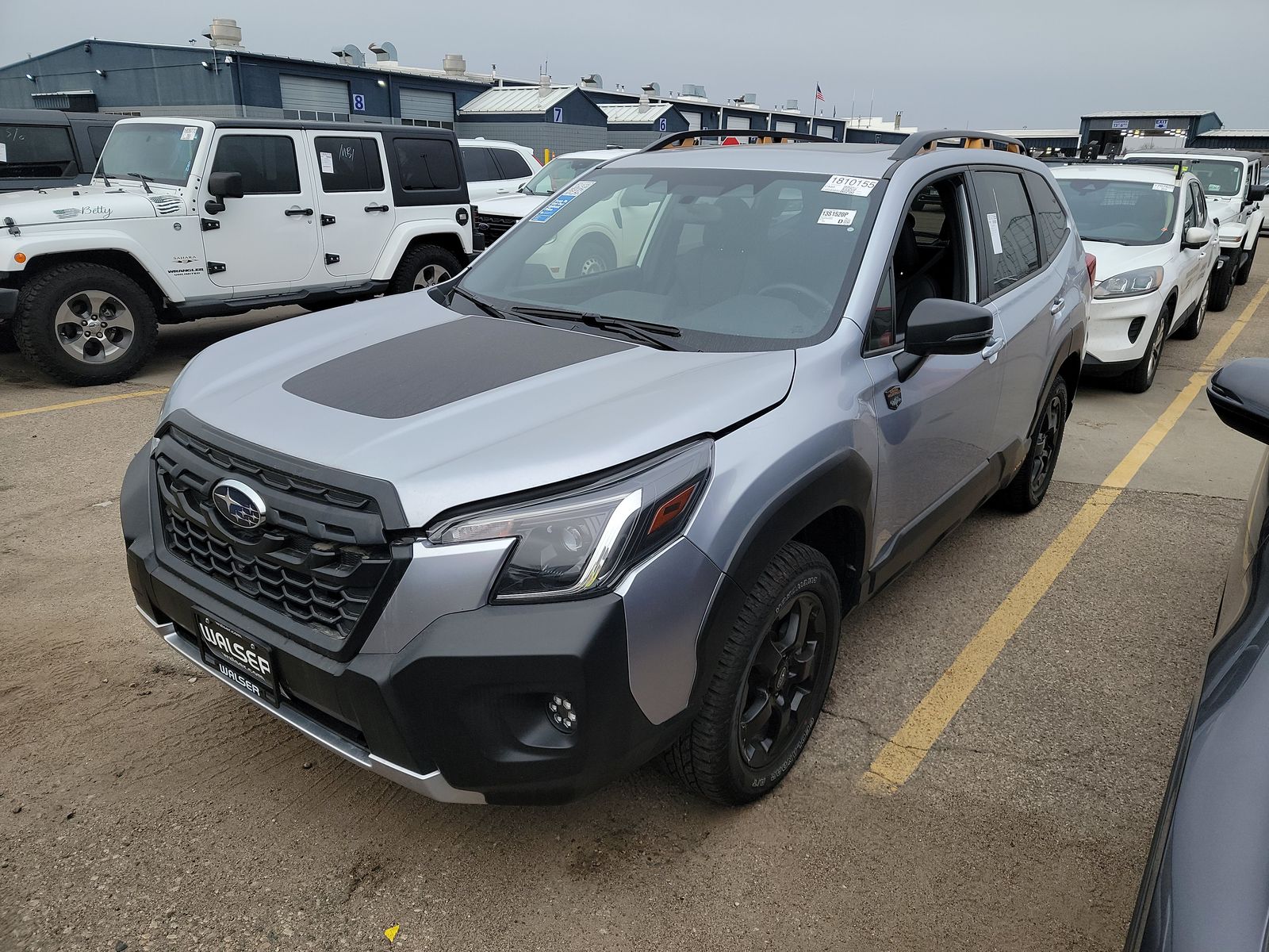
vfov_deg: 56.8
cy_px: 476
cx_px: 634
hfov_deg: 71.6
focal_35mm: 24
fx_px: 880
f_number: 1.8
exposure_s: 1/119
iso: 93
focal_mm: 6.7
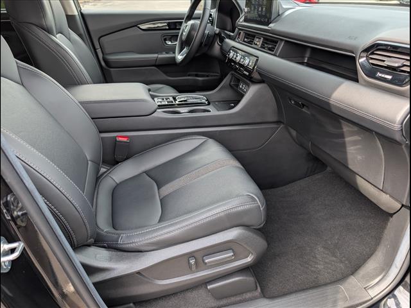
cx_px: 206
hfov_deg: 71.6
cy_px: 154
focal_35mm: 24
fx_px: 285
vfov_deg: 56.8
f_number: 1.68
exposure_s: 1/333
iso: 71
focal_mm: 6.9
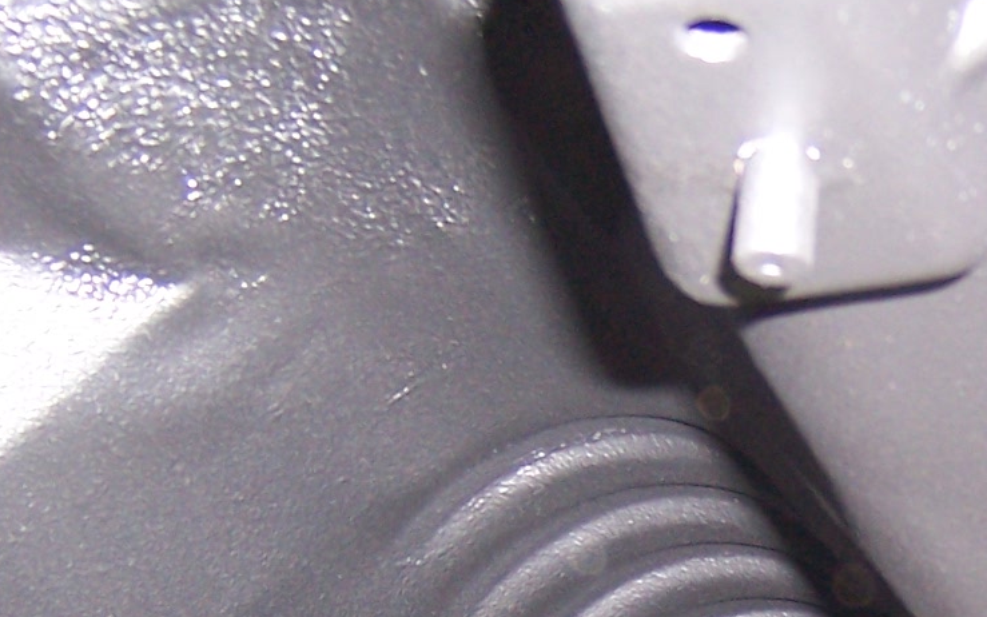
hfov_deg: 21.2
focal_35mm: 97
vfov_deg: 13.2
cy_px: 709
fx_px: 2609
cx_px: 784
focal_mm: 5.5
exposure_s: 1/60
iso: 140
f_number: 2.8
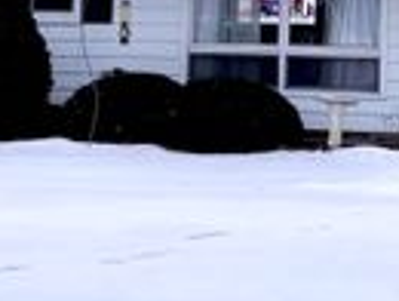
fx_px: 1155
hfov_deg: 19.3
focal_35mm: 100
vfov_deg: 14.4
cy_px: -45
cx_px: 344
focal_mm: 4.25
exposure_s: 1/126
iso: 32
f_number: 1.8
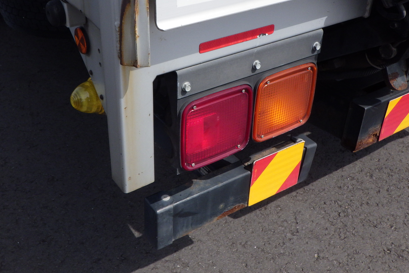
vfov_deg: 31.7
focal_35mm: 42
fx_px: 477
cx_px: 180
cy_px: 94
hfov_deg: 46.3
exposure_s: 1/1250
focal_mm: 6.1
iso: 250
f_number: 4.6
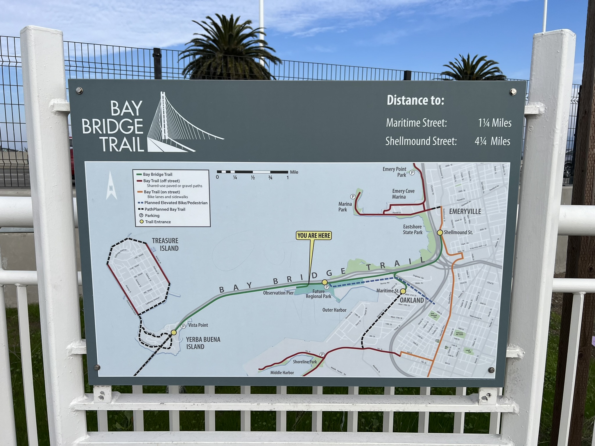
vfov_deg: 53.1
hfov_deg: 67.3
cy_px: 223
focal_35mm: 26
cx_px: 298
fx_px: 447
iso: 50
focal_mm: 5.7
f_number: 1.5
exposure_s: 1/5319
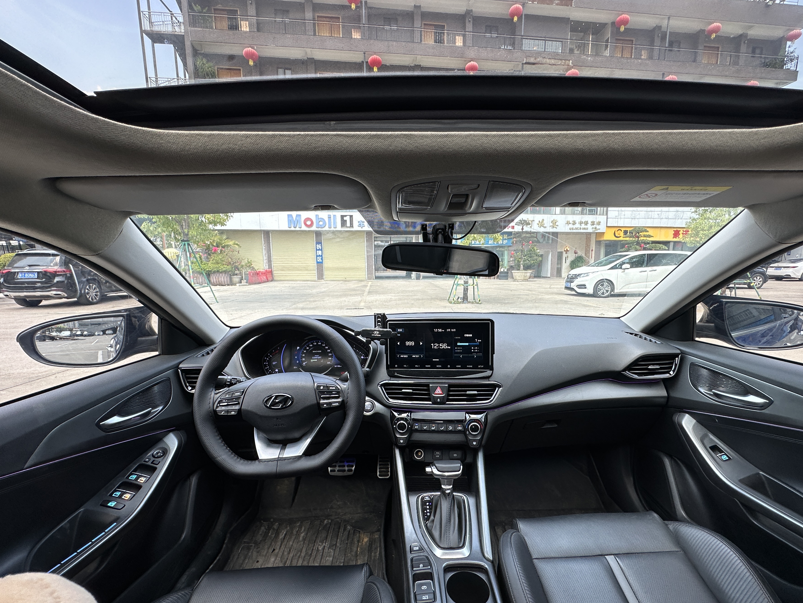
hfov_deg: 94.4
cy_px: 322
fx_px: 371
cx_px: 421
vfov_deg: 78.0
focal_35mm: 16
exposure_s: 1/169
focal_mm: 2.22
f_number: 2.2
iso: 40
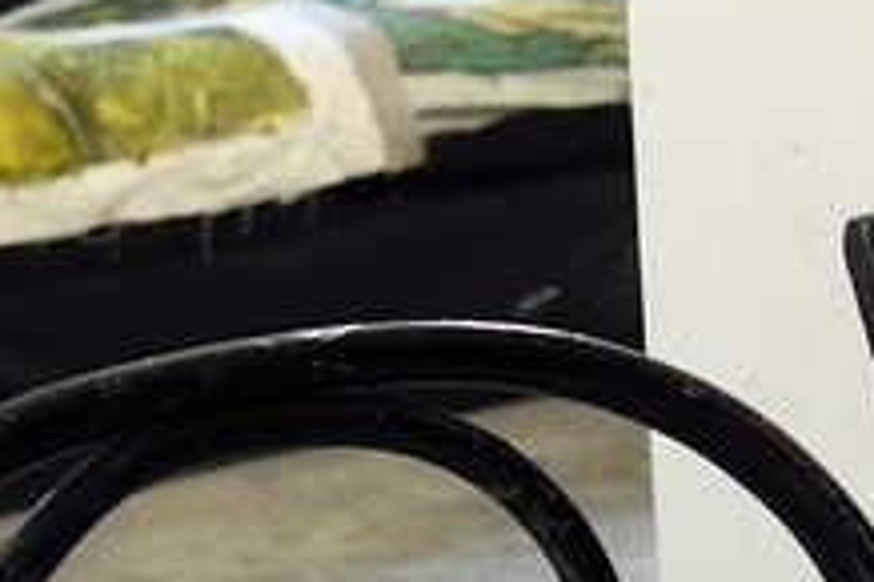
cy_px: 30
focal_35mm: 250
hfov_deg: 7.1
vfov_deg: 5.5
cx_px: 2847
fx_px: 6065
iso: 1600
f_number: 4
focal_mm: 34
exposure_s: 1/60
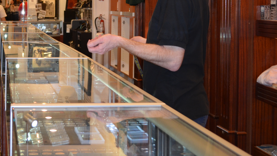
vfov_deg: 13.2
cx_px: 71
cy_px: 8
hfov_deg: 23.2
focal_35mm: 91
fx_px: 668
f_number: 4.8
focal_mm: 32
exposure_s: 1/60
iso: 800
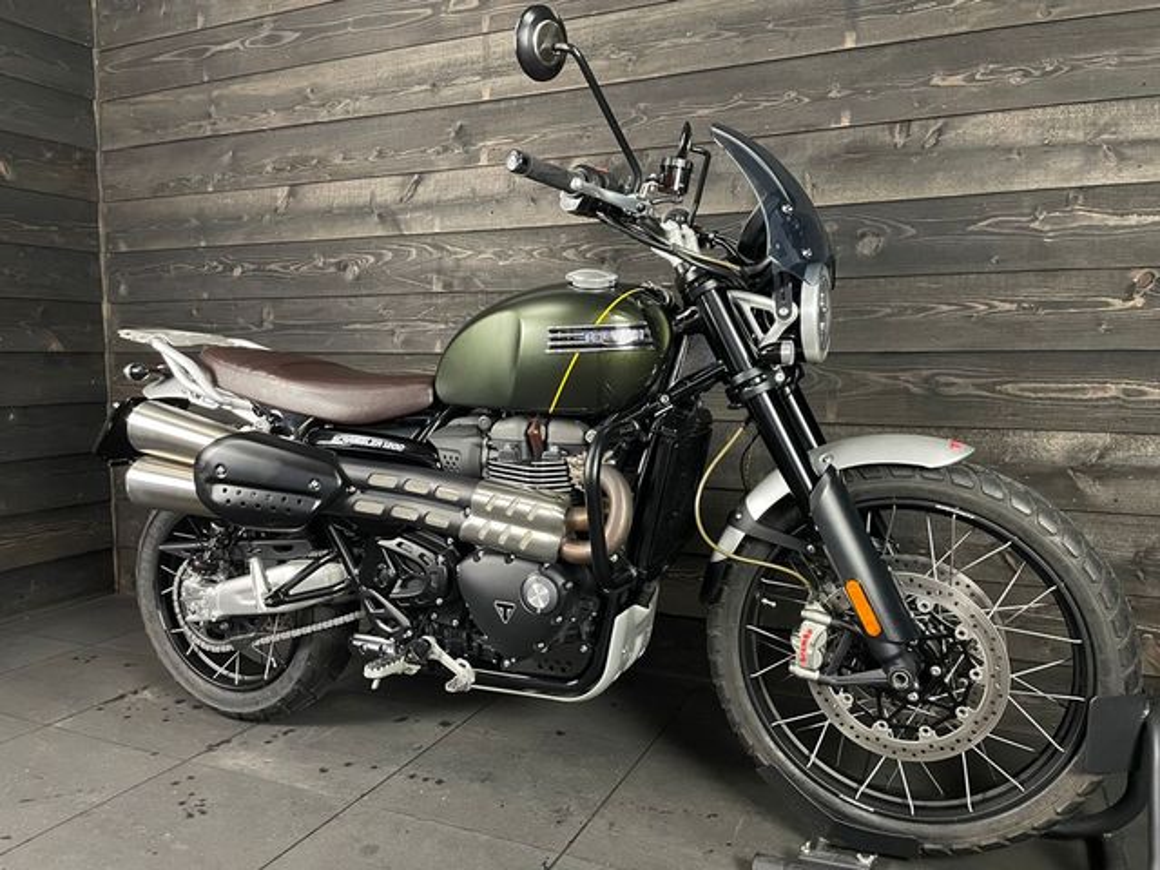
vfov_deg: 53.1
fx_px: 871
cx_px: 580
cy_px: 435
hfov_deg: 67.3
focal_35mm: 26
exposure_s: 1/25
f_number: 1.6
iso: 500
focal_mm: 4.2
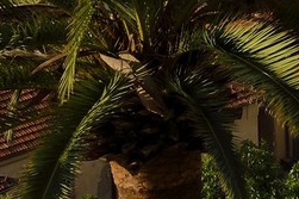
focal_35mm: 242
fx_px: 2009
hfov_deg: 7.9
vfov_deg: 5.4
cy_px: -332
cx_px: 691
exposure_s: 1/250
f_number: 13
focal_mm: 38
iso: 200
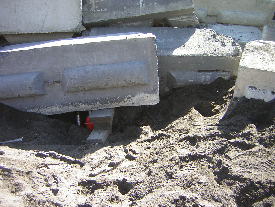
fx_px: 286
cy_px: 104
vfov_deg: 39.7
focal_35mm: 36
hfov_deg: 51.4
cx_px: 138
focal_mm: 4.7
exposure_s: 1/197
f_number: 2.6
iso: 50
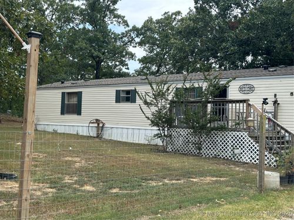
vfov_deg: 30.3
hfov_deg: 39.7
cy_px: 110
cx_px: 147
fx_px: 408
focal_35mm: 48
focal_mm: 6.86
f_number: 1.78
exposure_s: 1/1395
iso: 64
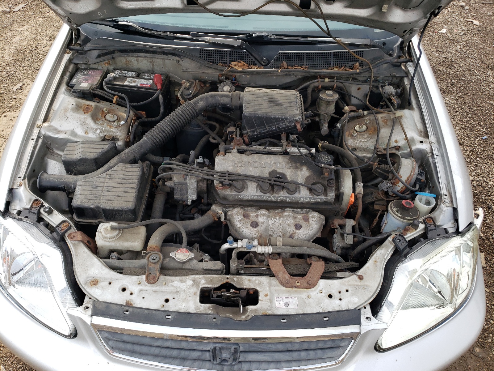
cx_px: 247
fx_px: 371
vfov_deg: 53.1
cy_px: 186
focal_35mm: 26
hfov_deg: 67.3
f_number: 1.5
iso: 50
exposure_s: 1/714
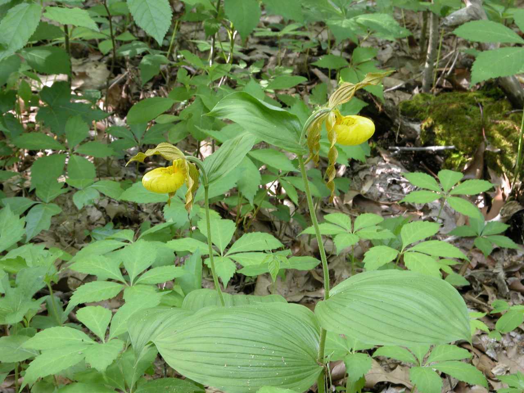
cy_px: 196
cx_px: 262
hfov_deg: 15.8
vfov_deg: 11.9
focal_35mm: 125
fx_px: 1892
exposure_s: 1/4
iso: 197
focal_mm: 31.9
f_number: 7.6
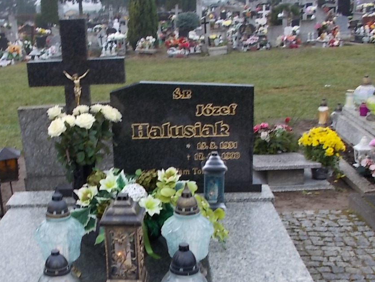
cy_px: 197
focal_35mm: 50
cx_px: 107
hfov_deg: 37.5
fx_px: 542
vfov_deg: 28.8
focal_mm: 4.6
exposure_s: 1/40
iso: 80
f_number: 3.2
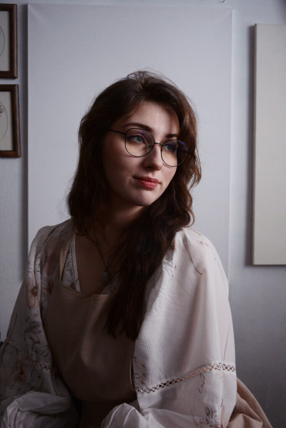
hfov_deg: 29.9
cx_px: 143
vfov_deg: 43.6
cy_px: 214
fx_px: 536
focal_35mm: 45
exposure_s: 1/25
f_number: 4.2
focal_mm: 30
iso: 1000
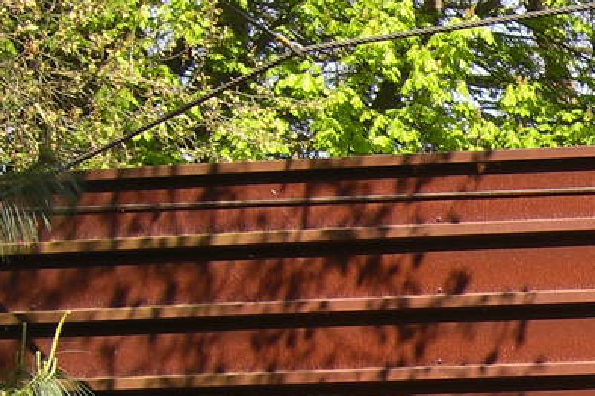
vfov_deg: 8.3
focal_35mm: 161
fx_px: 2661
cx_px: 1046
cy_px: 623
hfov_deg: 11.8
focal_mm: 7.9
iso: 80
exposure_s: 1/250
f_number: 4
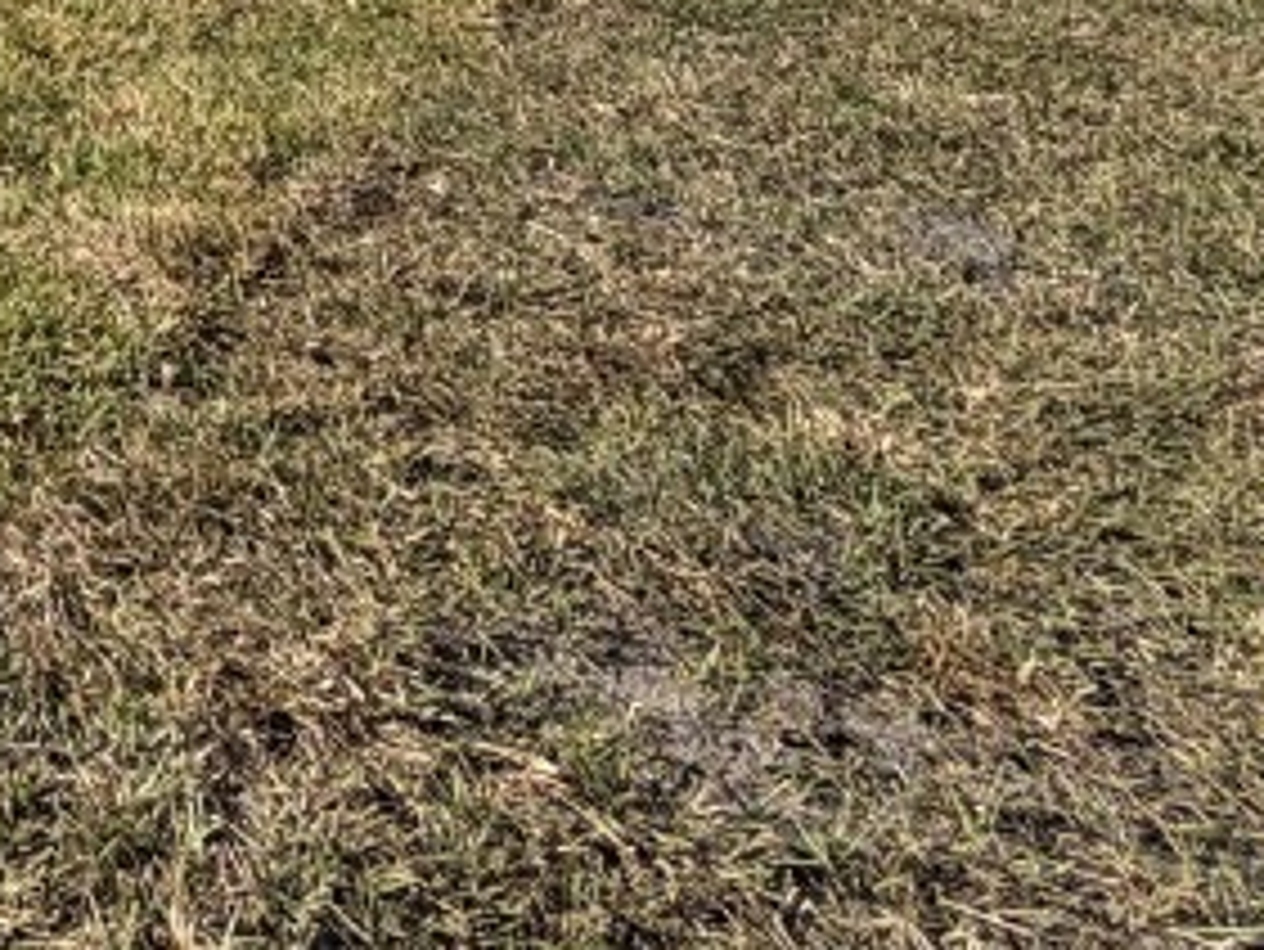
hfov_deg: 22.6
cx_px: -976
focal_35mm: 51
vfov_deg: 21.8
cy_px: -608
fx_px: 1863
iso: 20
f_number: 2.2
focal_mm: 2.22
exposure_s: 1/888
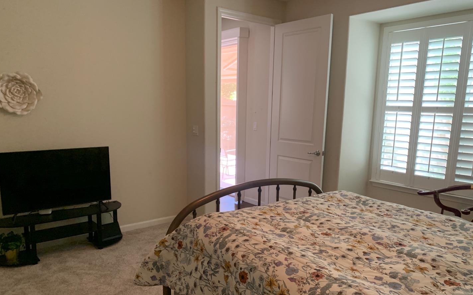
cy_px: 170
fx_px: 374
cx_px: 238
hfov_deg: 64.6
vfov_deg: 43.0
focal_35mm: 29
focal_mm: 4.25
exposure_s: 1/60
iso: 250
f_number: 1.8
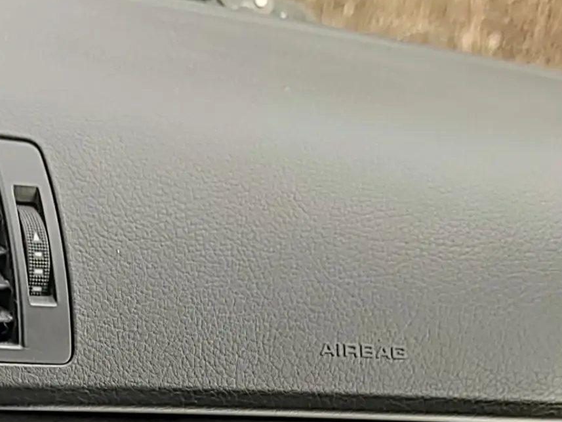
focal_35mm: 103
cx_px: 58
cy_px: 764
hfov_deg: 18.8
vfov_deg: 13.0
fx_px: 1672
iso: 100
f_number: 1.8
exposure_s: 1/130
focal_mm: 5.56
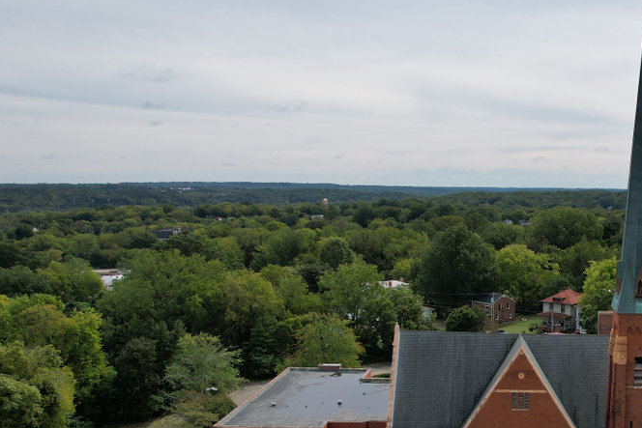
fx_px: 767
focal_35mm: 43
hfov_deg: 43.2
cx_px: 518
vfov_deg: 30.7
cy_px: 321
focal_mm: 8.38
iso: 110
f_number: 2.8
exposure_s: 1/3000
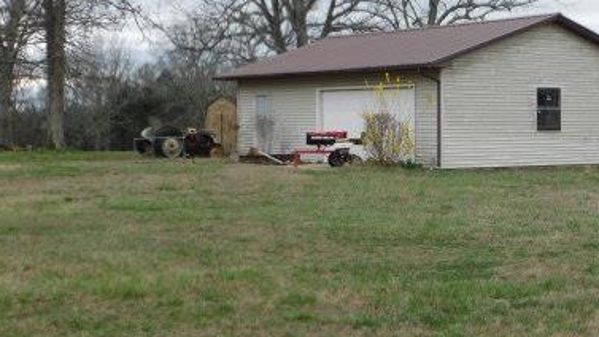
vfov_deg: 16.3
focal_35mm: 74
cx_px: 477
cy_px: 165
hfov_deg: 28.0
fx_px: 1175
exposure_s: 1/250
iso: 125
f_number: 3.6
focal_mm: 7.1
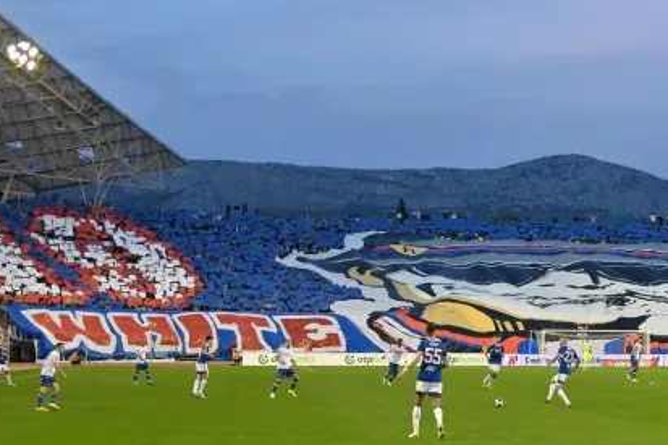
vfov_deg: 19.2
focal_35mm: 70
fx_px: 1298
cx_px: 513
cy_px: 383
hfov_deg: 28.4
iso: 2000
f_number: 4
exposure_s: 1/800
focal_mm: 38
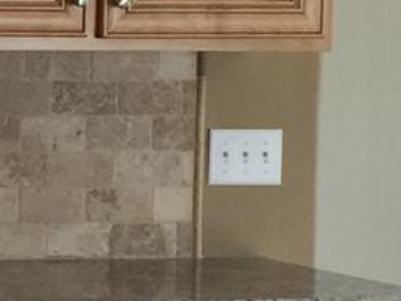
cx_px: -498
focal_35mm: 231
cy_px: 112
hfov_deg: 8.0
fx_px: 2677
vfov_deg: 6.4
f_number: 2.2
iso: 32
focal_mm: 4.15
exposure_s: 1/30
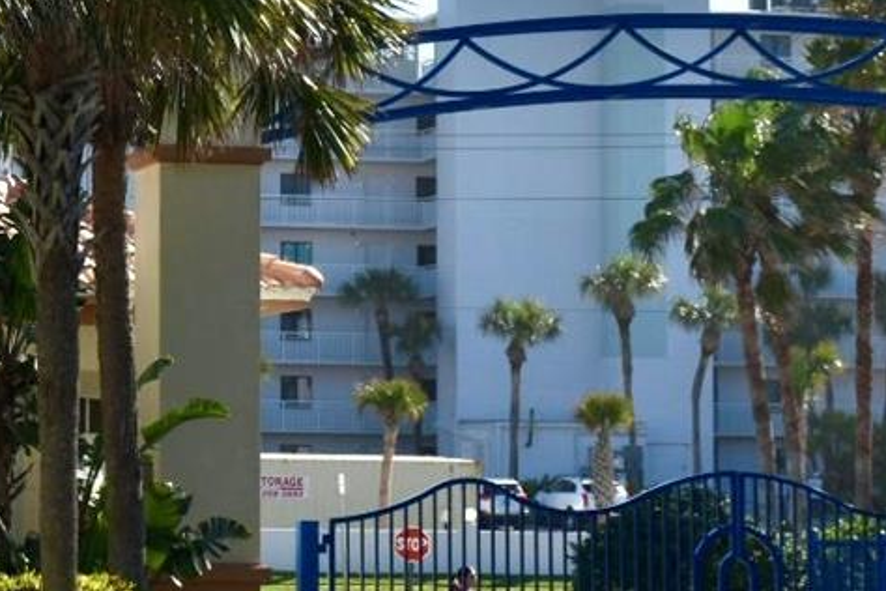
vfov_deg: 9.0
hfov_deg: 13.3
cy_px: 183
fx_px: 3741
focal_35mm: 152
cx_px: 6
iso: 100
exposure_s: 1/250
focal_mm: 30
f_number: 9
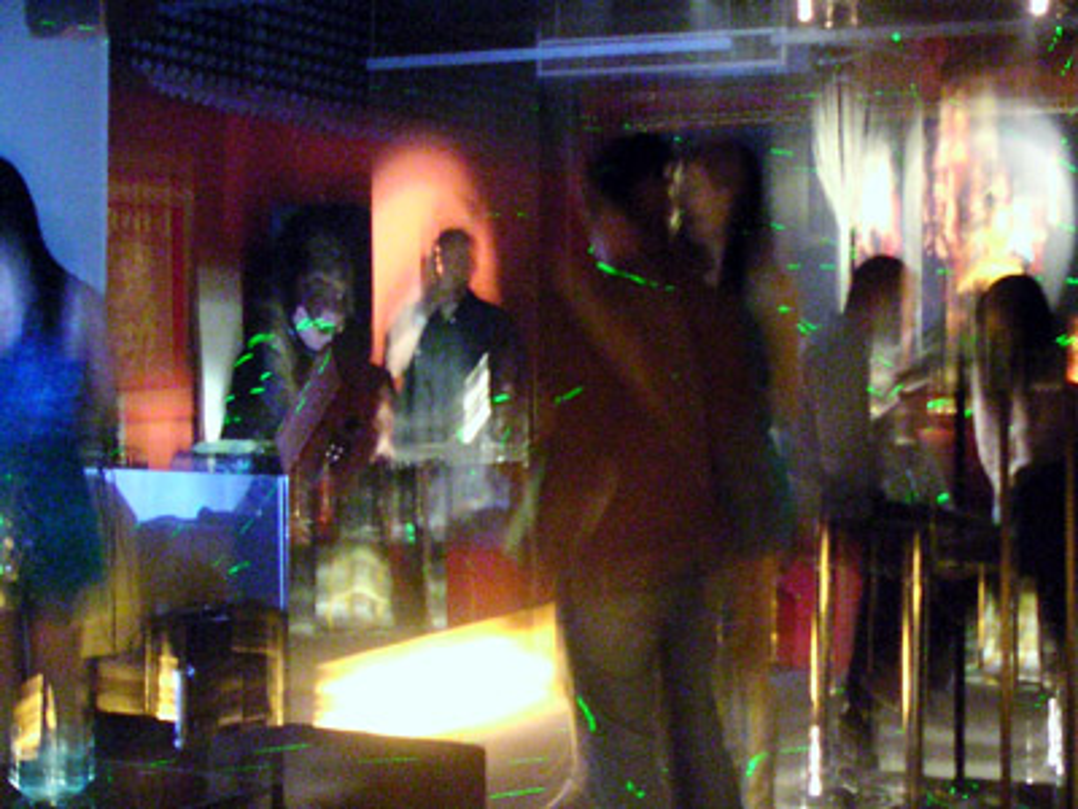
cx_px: 539
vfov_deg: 37.7
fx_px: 1183
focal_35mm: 38
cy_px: 404
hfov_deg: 49.0
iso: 400
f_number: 2.8
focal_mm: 6
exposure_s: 2
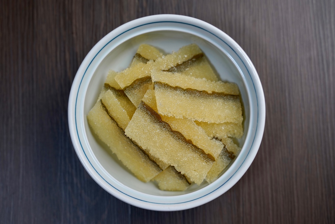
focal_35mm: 52
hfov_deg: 38.2
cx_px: 168
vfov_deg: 26.0
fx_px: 484
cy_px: 112
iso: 500
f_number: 5
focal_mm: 52
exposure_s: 1/125
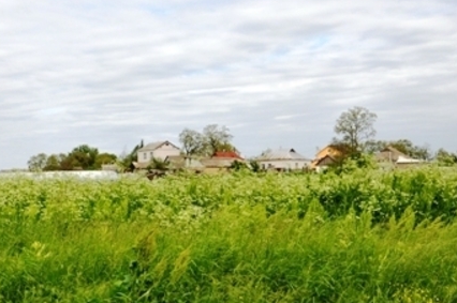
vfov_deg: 21.8
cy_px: 174
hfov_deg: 31.8
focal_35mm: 62
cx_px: 110
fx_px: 786
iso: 200
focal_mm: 22
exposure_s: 1/200
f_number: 10
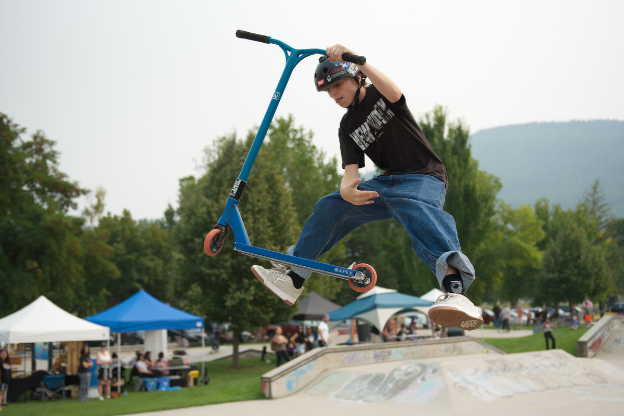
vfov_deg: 35.1
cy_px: 208
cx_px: 312
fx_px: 659
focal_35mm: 38
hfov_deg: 50.7
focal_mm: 38
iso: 200
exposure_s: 1/4000
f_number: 2.8
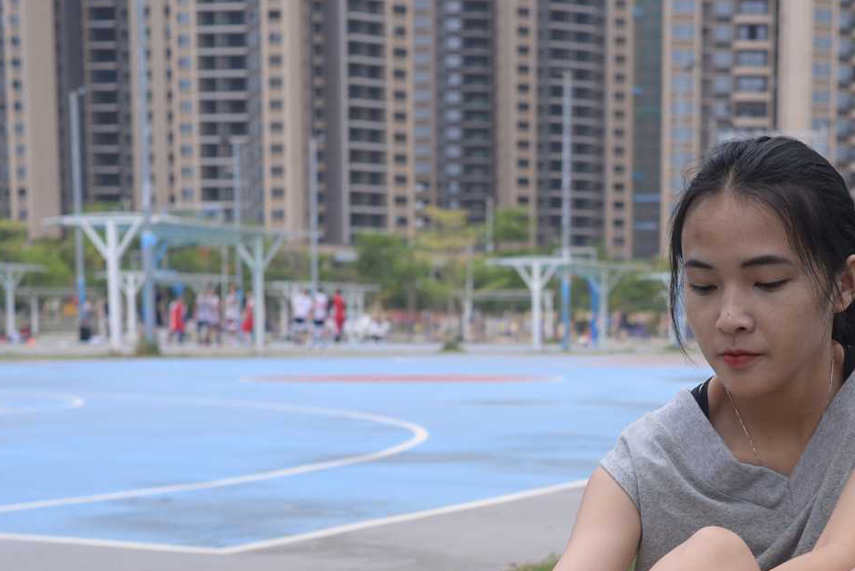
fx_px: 1734
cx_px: 678
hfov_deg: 27.2
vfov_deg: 18.1
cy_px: 592
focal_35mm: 73
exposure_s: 1/800
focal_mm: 35
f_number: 5
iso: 400
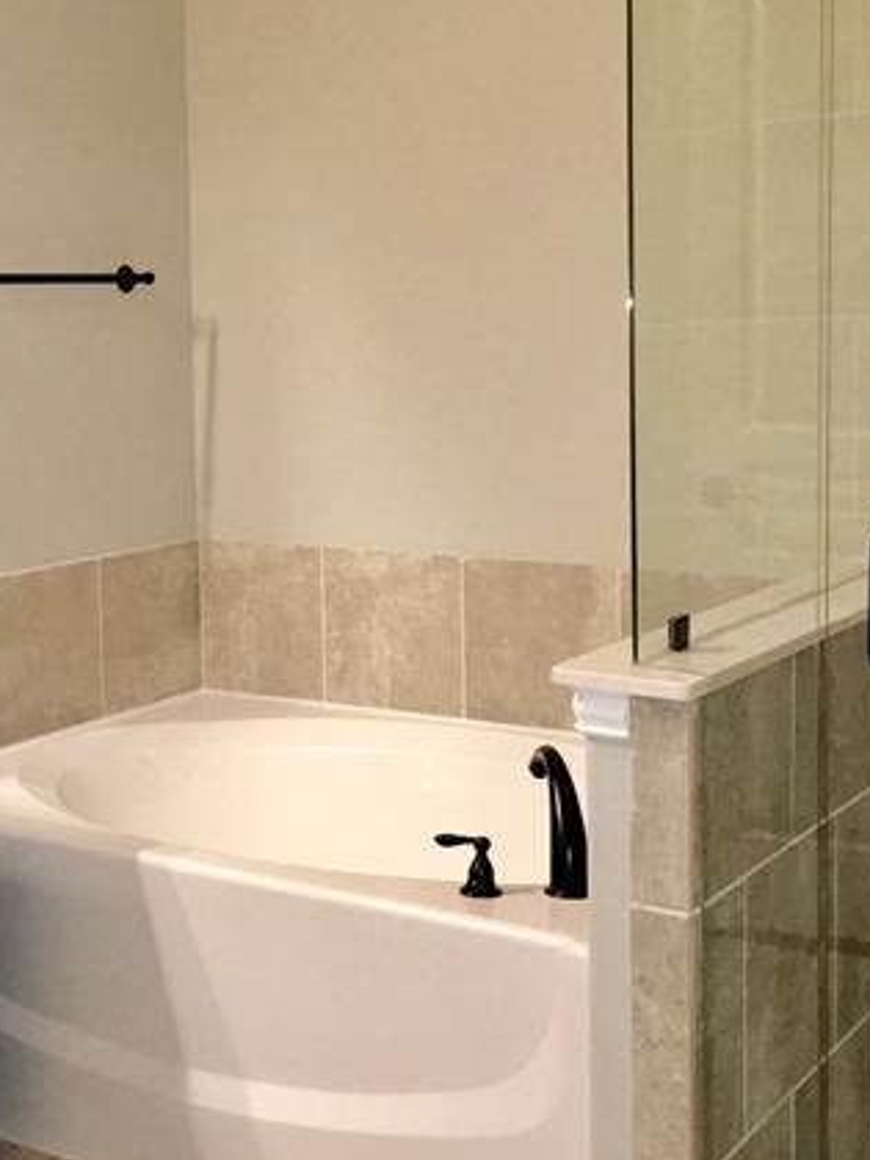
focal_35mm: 53
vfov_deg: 36.1
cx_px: 287
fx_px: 1776
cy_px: 522
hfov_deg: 27.4
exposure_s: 1/30
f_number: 2.2
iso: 100
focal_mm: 4.15
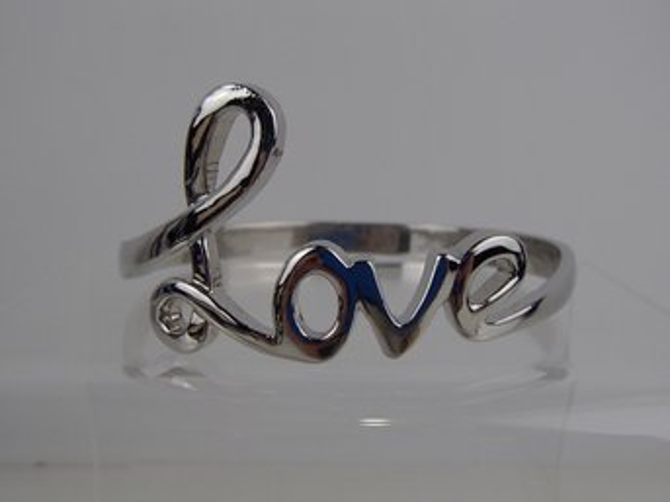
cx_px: 335
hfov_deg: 50.2
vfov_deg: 38.6
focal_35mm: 37
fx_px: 716
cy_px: 251
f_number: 4.7
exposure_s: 1/160
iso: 125
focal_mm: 6.64
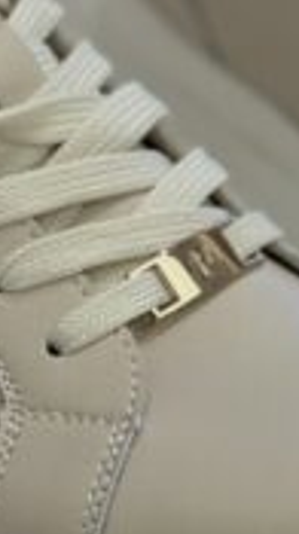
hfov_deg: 5.1
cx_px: 119
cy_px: 46
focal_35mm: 239
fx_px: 3380
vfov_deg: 9.0
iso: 100
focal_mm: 6.86
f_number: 1.78
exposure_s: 1/100
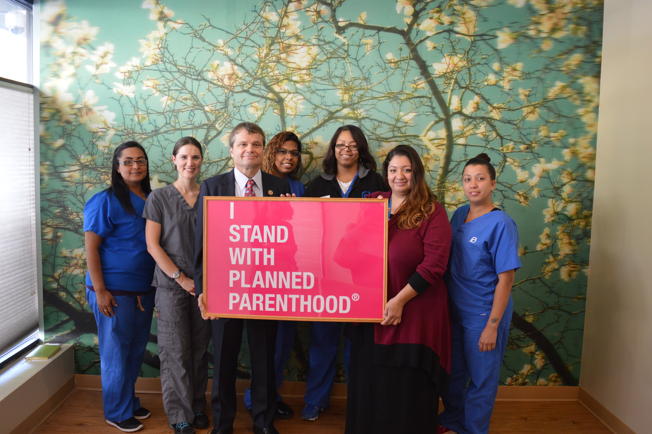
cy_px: 217
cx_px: 326
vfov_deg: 43.5
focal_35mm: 30
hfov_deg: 62.0
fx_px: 543
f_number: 3.8
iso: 800
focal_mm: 20
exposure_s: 1/60
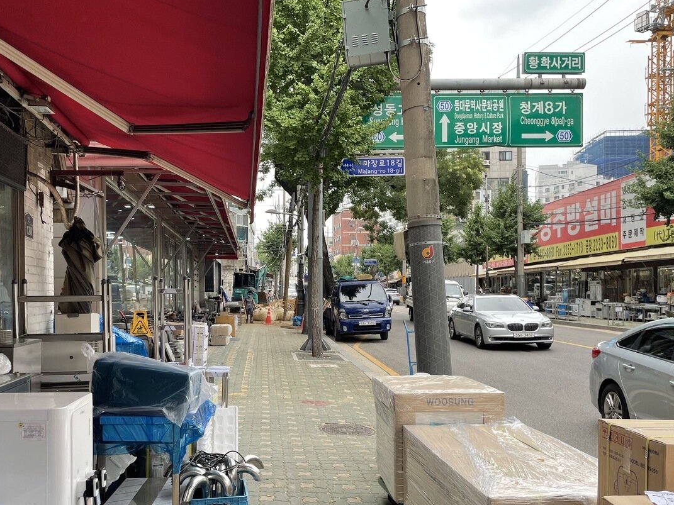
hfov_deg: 53.6
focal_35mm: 34
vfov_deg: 41.5
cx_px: 274
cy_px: 313
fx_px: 662
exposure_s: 1/556
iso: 32
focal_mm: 4.2
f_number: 1.6
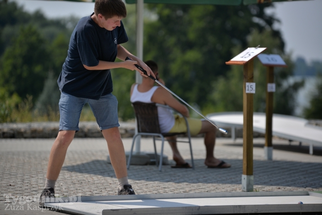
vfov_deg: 8.6
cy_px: 108
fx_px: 1432
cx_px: 161
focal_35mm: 160
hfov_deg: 12.8
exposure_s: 1/4000
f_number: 3.2
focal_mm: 160
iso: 100
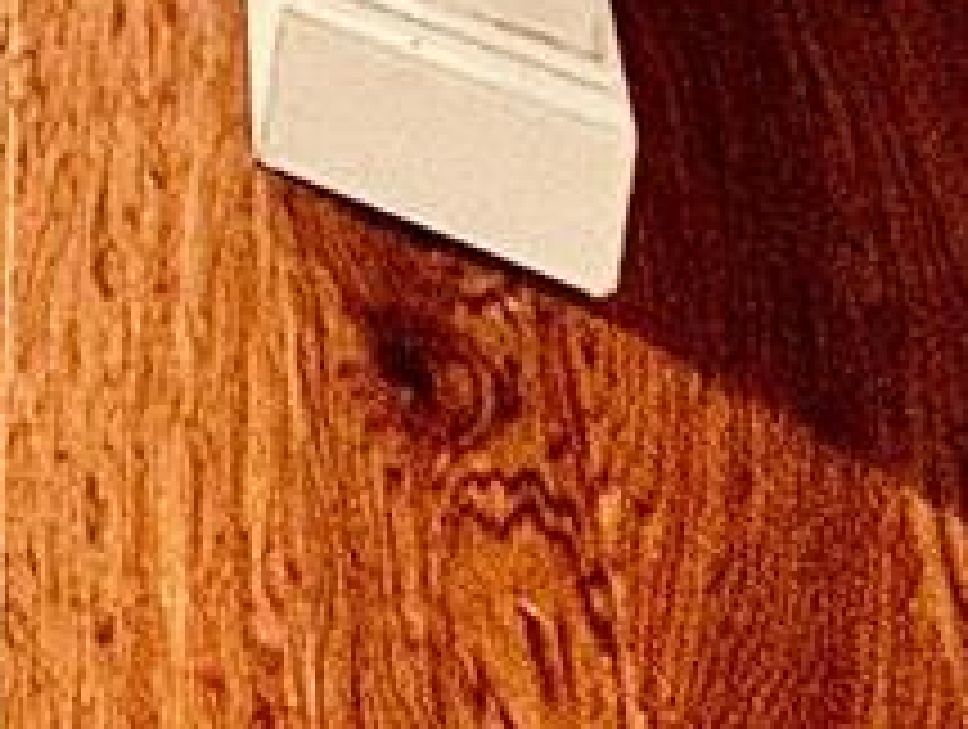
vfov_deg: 9.0
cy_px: -1894
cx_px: -1724
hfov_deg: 12.1
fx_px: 2913
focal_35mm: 104
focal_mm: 2.22
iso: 160
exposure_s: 1/60
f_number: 2.2
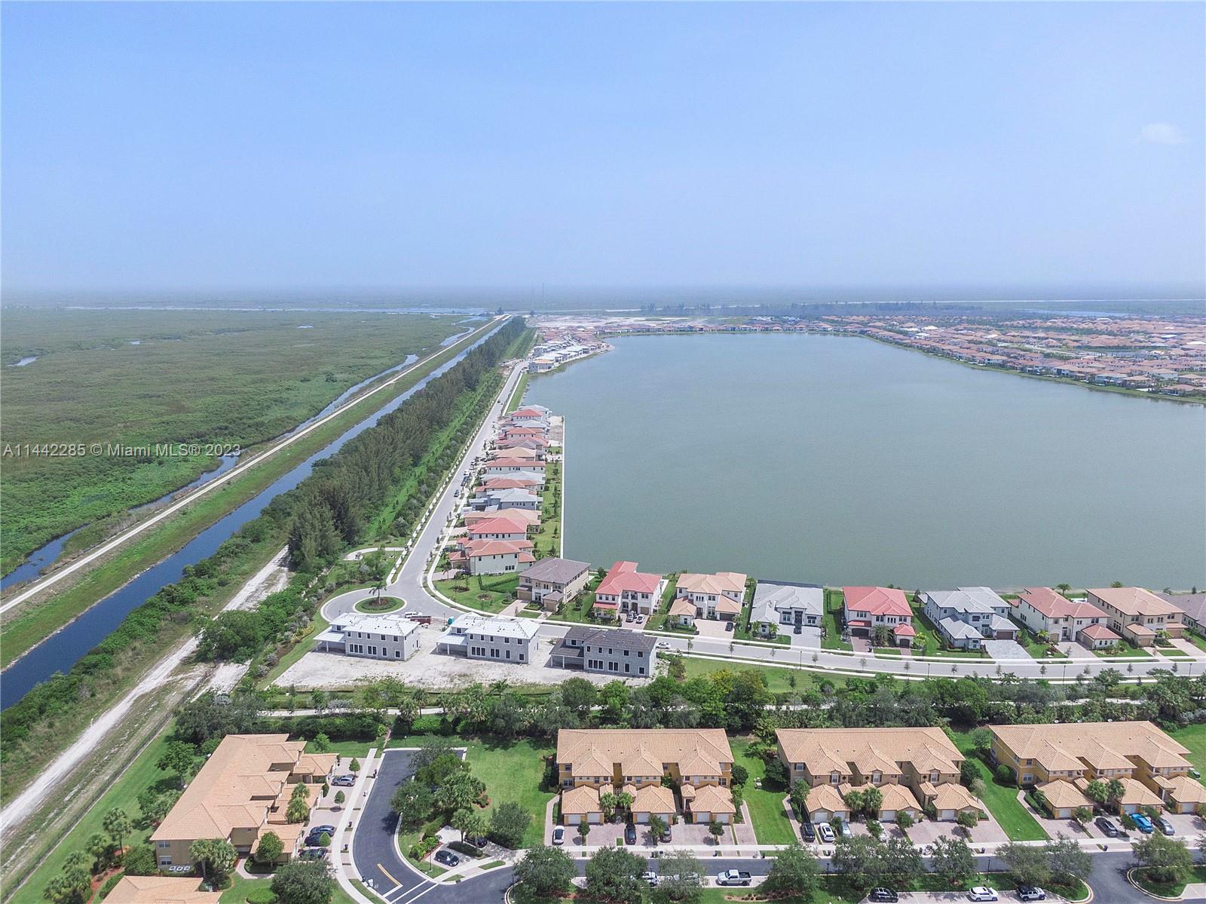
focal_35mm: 24
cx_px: 603
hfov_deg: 71.6
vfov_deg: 56.8
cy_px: 452
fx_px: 836
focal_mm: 4.39
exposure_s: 1/2000
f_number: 2.8
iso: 110
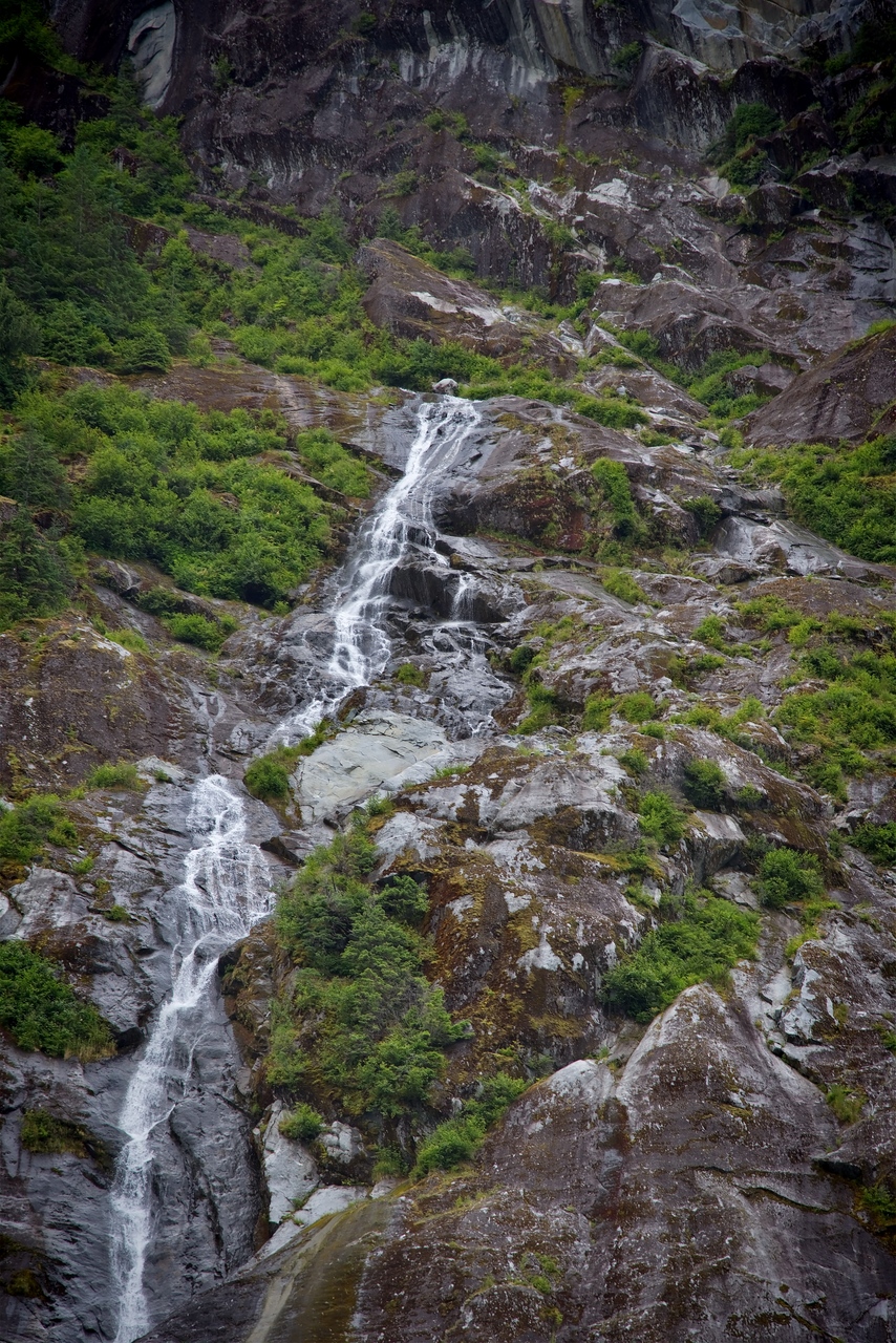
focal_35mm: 120
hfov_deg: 11.4
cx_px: 448
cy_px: 672
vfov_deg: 17.1
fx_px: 4477
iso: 140
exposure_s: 1/250
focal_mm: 120
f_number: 4
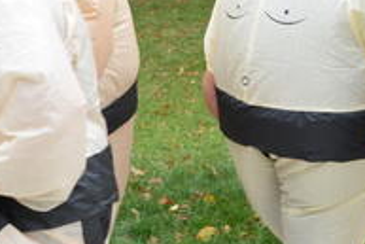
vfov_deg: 12.9
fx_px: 1055
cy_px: -25
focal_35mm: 104
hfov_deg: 19.5
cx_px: 259
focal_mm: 28
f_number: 5.6
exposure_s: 1/125
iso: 200
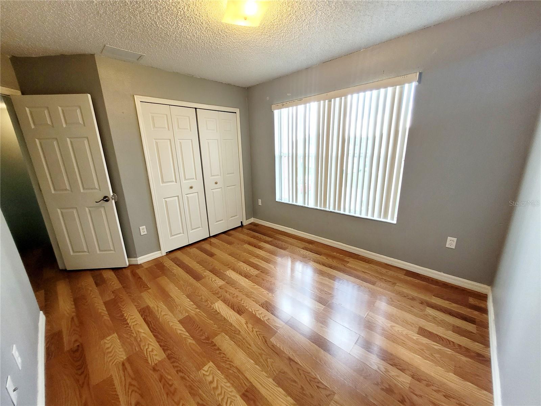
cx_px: 270
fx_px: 203
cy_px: 203
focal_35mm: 13
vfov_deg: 89.9
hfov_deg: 106.2
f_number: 2.2
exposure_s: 1/60.2
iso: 125
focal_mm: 1.74
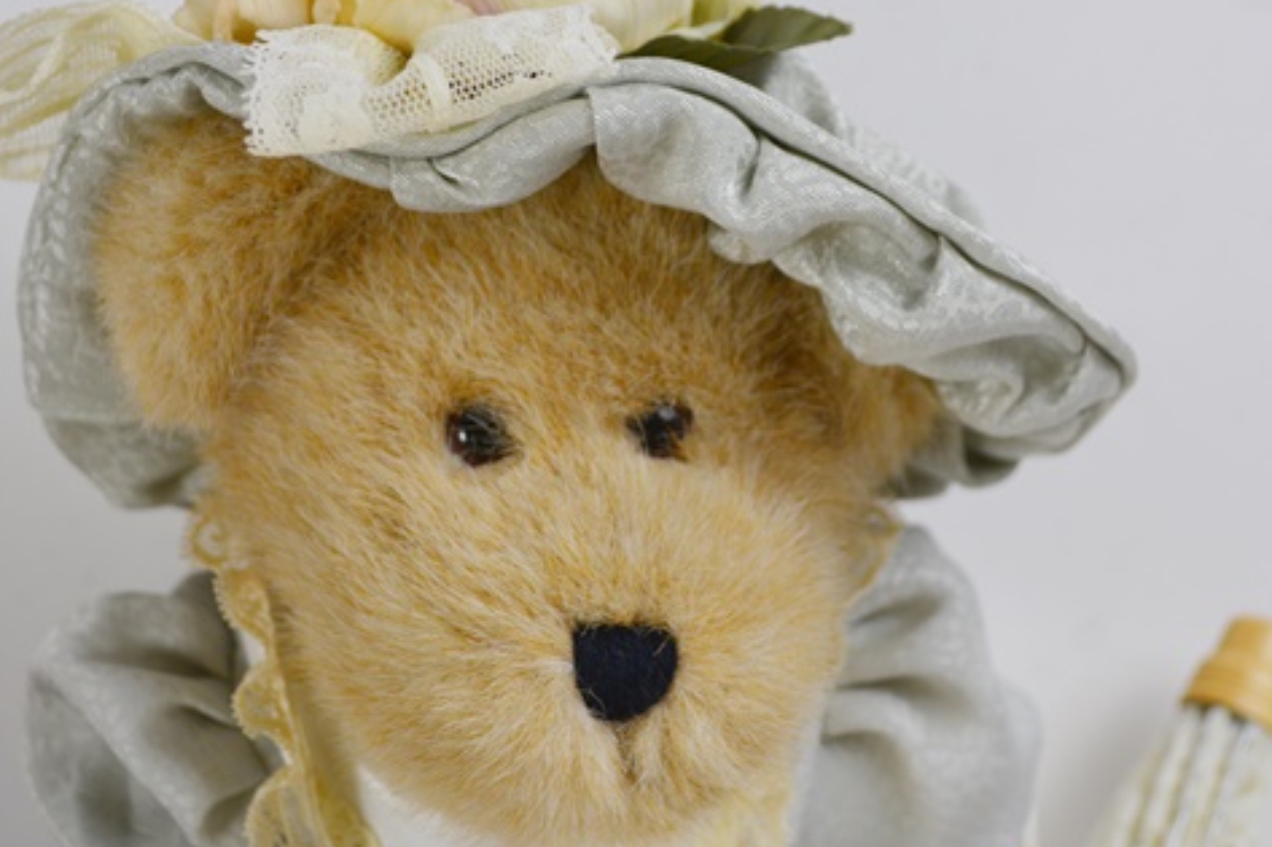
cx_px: 723
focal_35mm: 67
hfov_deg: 30.2
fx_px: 2353
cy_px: 341
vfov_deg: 20.4
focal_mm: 35
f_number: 5.6
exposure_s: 1/125
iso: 220
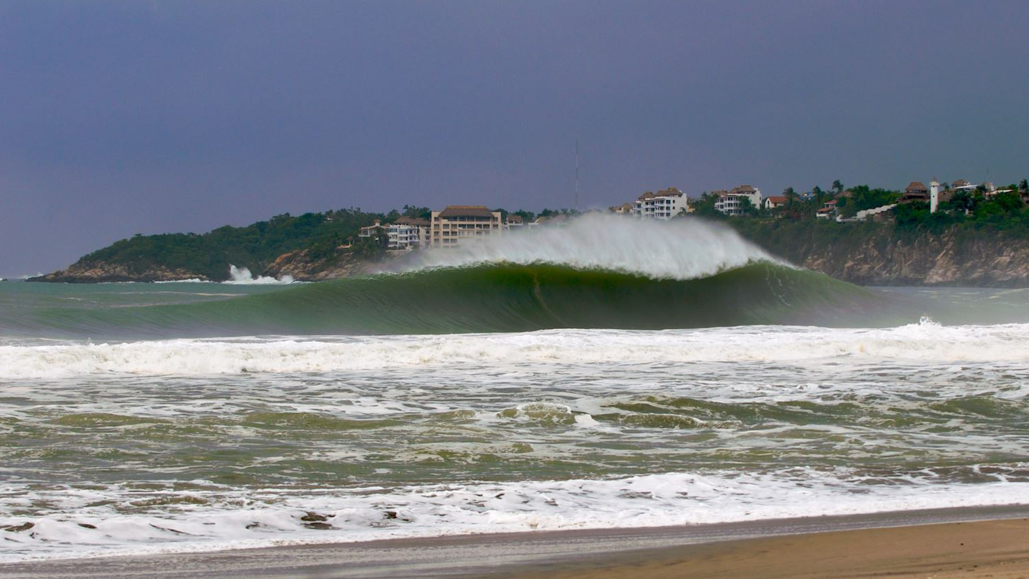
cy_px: 328
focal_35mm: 111
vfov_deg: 10.9
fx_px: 3029
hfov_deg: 19.3
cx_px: 517
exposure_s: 1/800
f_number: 5
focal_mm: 70
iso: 200
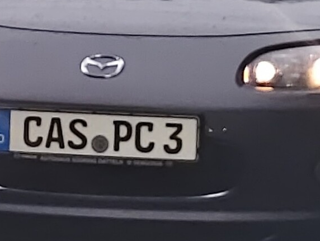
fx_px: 2806
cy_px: 22
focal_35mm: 303
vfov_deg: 4.9
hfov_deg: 6.5
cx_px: 169
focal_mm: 22.5
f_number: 2.3
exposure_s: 1/400
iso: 800
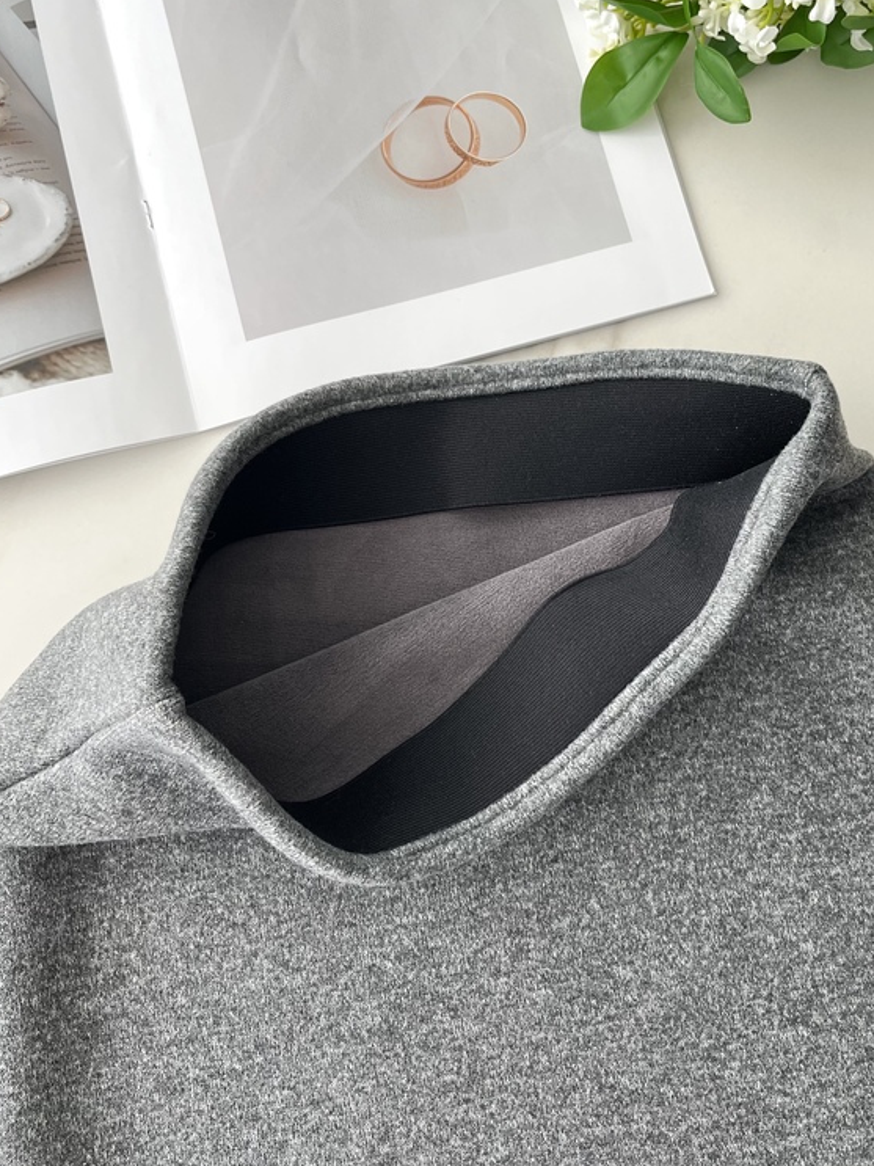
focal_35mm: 35
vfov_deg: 52.4
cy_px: 493
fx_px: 1179
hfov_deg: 40.4
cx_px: 543
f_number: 1.6
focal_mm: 5.1
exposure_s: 1/121
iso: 125
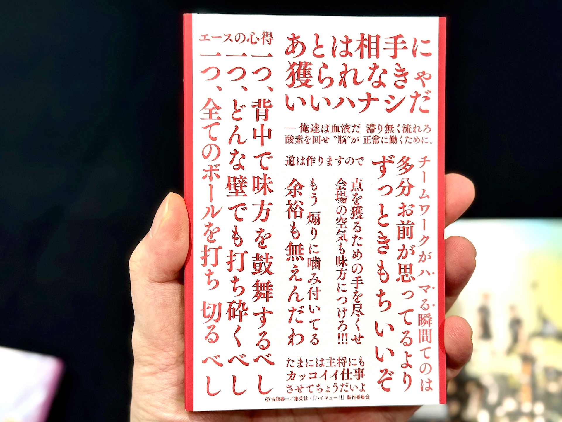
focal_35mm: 48
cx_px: 281
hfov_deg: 39.7
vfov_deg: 30.3
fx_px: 779
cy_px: 211
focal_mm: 6.76
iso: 80
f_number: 1.78
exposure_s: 1/100
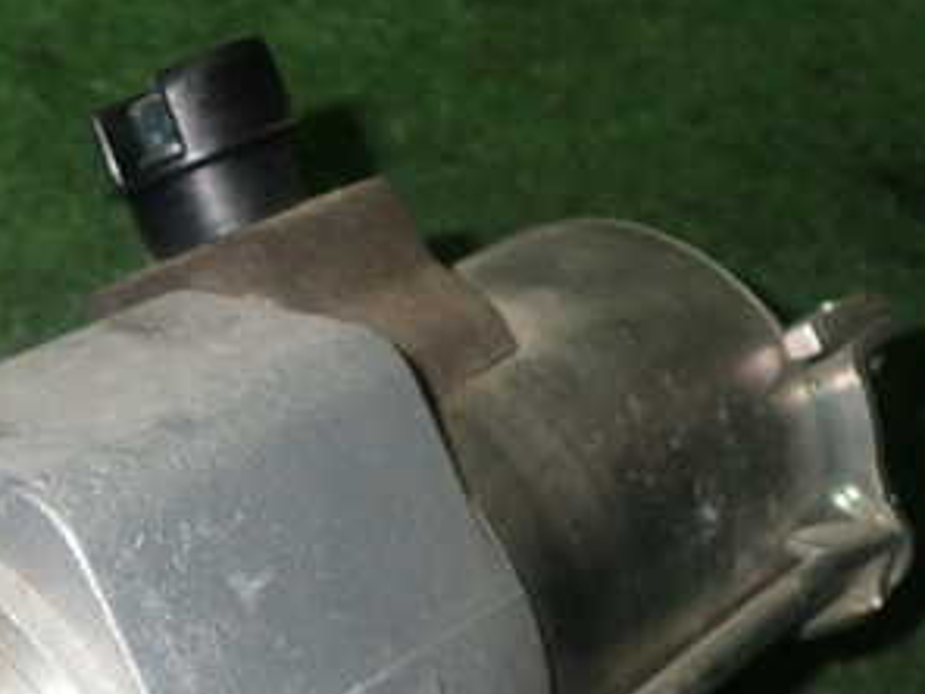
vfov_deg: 19.6
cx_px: 153
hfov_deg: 26.1
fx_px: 1951
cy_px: 672
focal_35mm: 73
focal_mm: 6.37
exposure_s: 1/40
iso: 320
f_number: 7.1
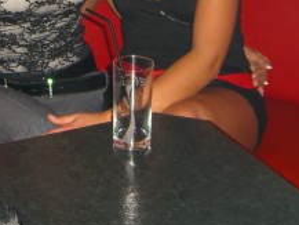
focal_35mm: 105
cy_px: -54
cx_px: 80
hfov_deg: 18.6
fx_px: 907
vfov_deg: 13.7
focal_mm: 7.9
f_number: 2.8
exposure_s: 1/60
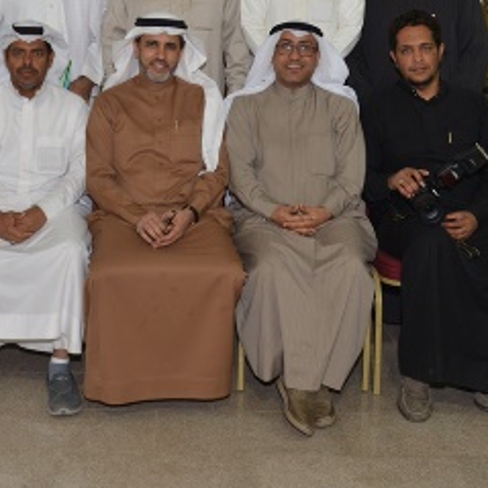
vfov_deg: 25.0
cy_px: 100
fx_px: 1085
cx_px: 141
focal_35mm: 68
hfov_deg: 25.1
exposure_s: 1/100
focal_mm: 32
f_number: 4.5
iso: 500
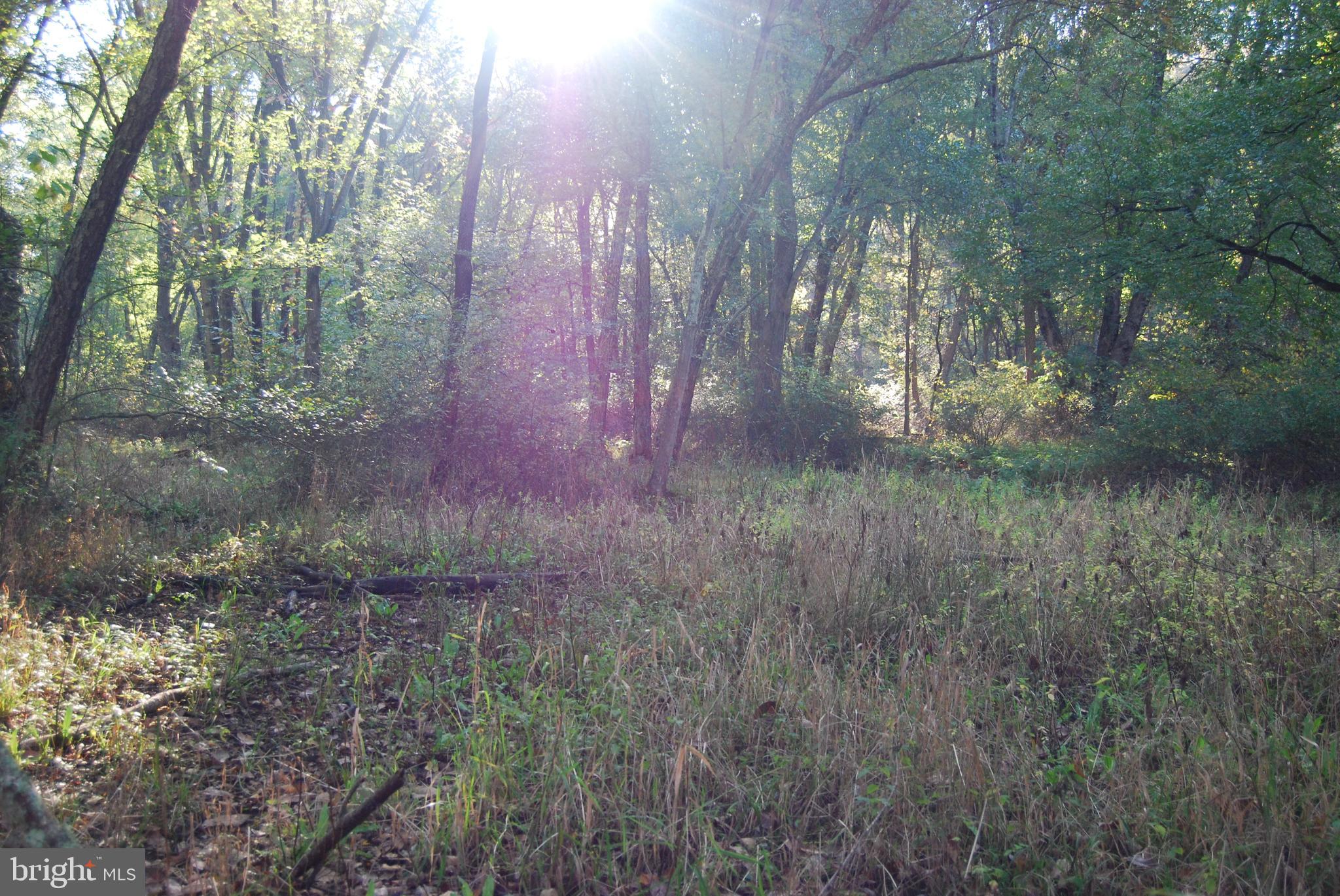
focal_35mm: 39
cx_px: 670
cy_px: 448
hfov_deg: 49.5
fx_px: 1453
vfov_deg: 34.3
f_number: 4
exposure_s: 1/60
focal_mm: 26
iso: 360
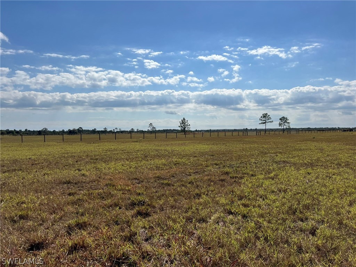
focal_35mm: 26
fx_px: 267
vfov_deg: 53.1
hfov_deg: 67.3
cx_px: 178
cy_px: 134
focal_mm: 5.7
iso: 50
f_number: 1.5
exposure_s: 1/14286
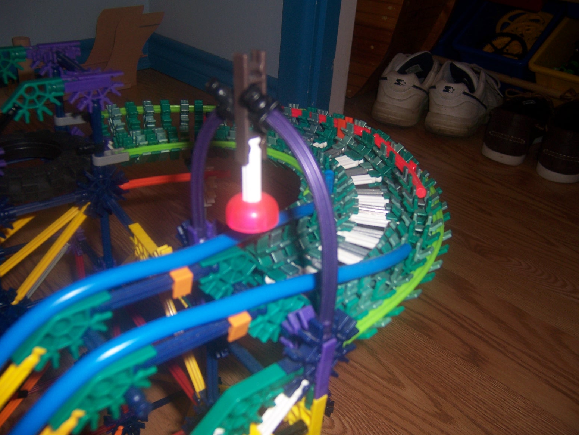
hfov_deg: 55.4
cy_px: 218
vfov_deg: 42.9
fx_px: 552
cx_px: 290
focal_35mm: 33
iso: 80
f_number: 2.8
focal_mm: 5.5
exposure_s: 1/60
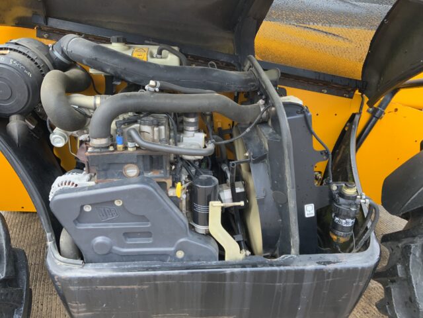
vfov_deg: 48.2
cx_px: 212
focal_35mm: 29
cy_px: 159
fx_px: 354
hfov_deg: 61.7
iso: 80
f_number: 1.8
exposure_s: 1/60
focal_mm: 3
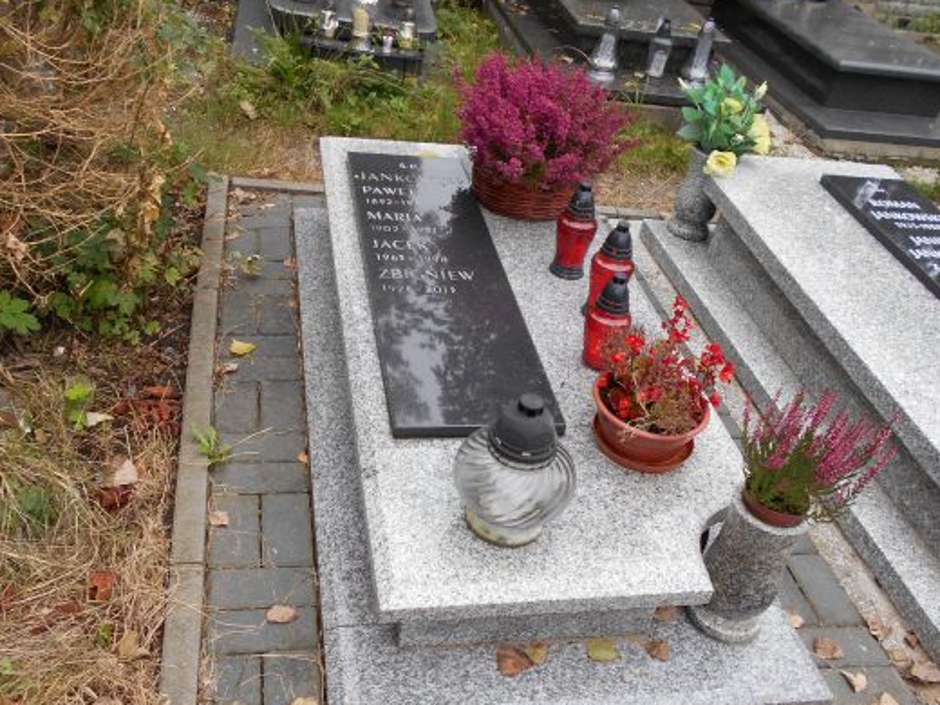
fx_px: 869
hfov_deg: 56.8
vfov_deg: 43.9
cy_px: 423
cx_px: 466
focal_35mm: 32
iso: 80
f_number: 3.2
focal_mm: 4.6
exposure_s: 1/50
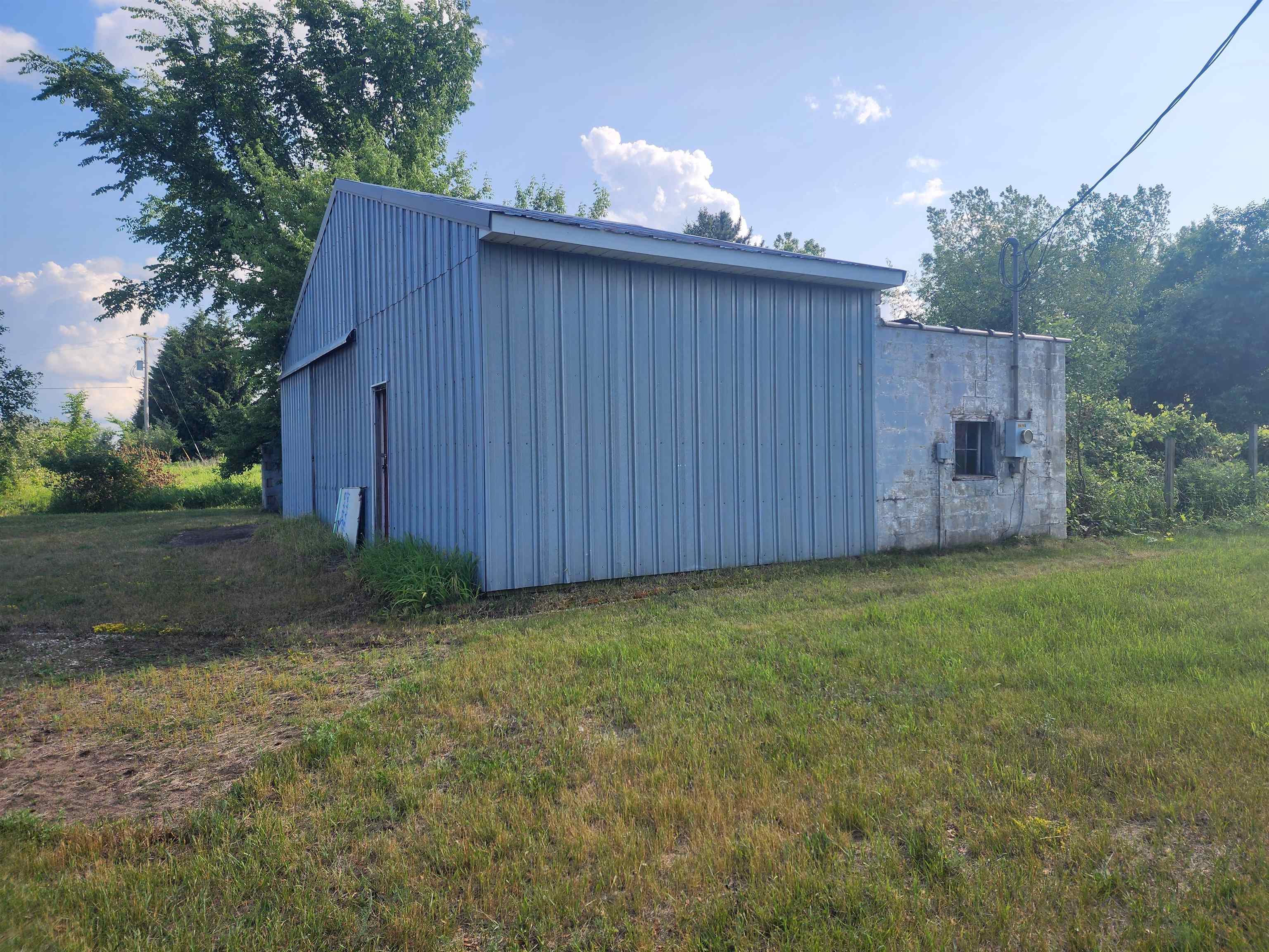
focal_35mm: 23
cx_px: 634
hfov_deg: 73.9
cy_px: 476
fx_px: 843
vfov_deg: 58.9
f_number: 1.8
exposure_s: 1/924
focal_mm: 6.4
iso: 12
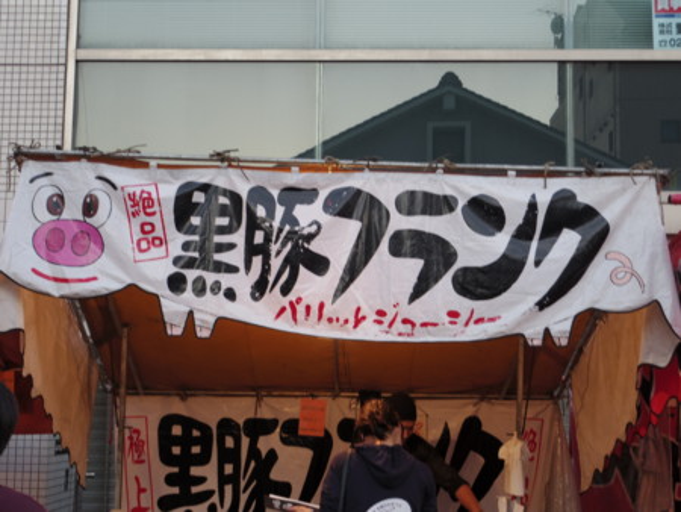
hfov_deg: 35.5
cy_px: 256
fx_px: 1063
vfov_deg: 27.1
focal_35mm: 54
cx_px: 340
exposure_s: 1/80
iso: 250
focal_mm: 11.8
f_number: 4
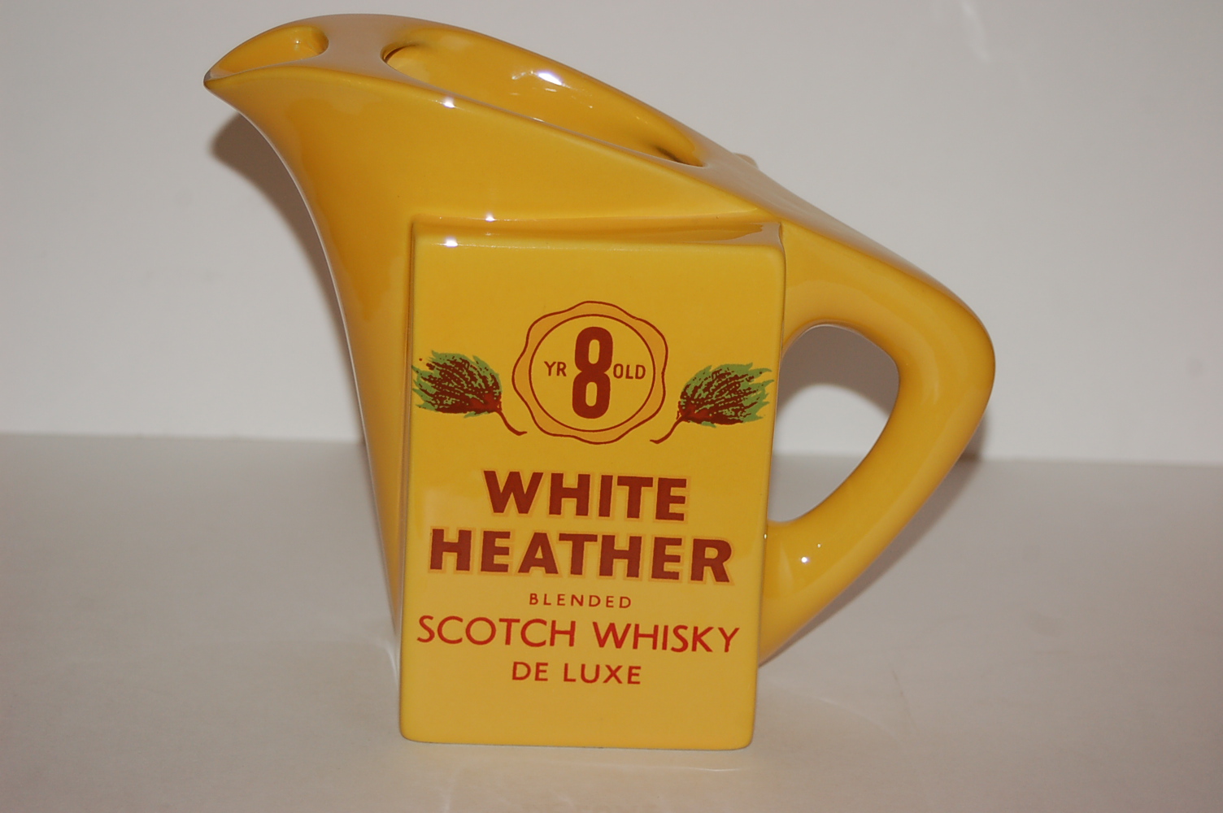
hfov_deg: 18.2
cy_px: 406
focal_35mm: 112
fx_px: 3818
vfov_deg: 12.2
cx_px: 612
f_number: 5.6
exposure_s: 1/60
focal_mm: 75
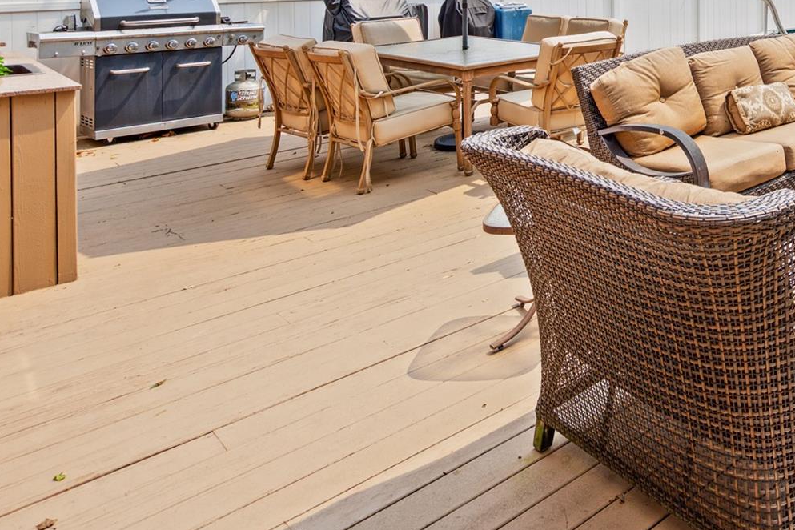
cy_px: 4
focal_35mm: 33
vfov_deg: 36.1
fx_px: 729
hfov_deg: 49.4
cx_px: 750
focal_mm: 16
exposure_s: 1/200
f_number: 5.6
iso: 160
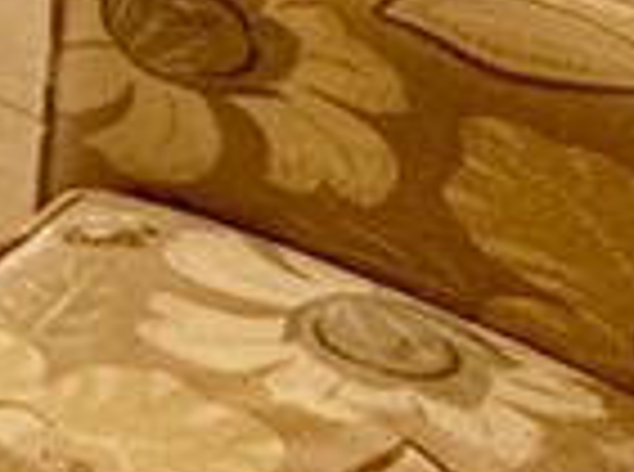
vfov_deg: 10.4
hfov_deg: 11.4
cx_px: -1268
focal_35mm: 102
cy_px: -935
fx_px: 1863
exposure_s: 1/120
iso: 250
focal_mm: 2.22
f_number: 2.2
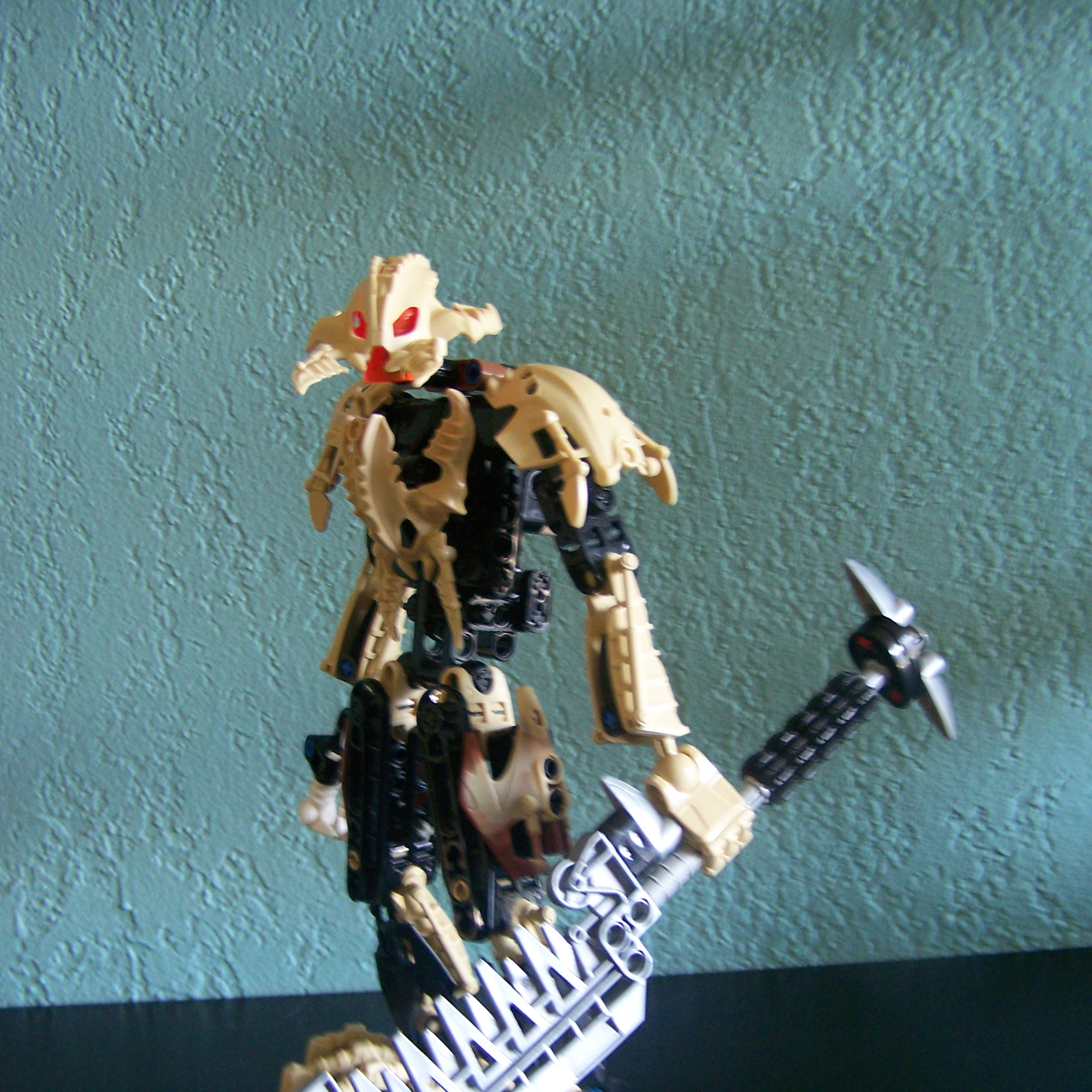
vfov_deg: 37.3
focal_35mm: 45
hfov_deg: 37.6
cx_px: 547
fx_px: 1606
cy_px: 688
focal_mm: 6.3
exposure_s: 1/10
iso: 160
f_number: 2.8
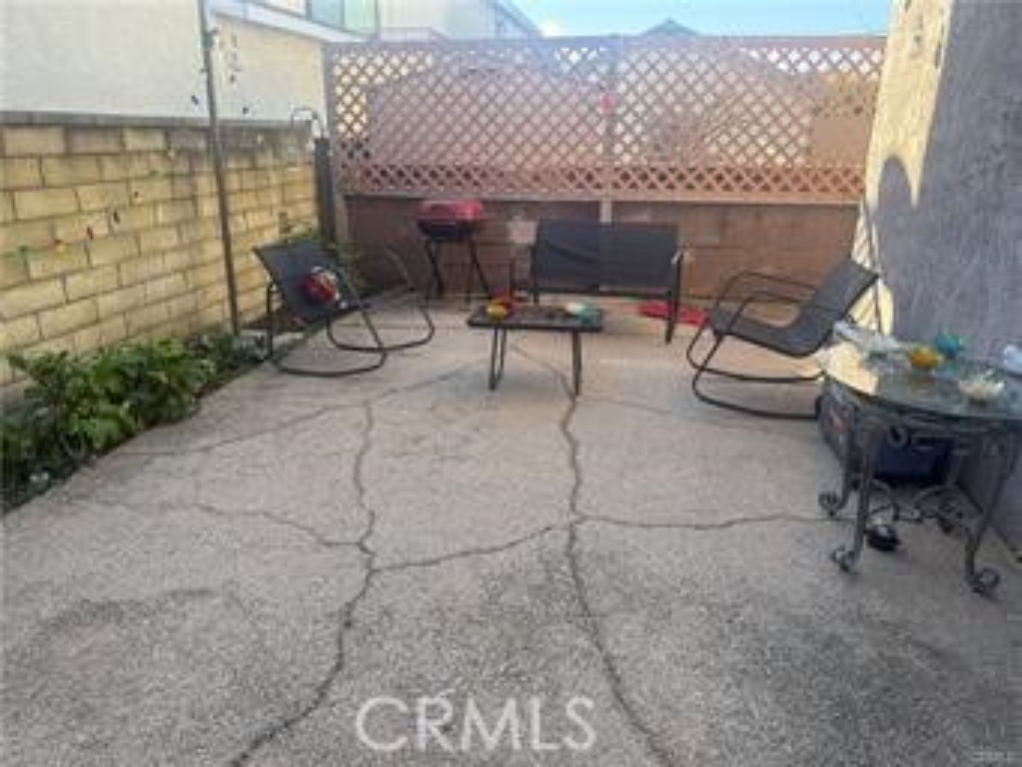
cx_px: 511
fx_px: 709
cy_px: 384
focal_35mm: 24
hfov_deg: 71.6
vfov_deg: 56.8
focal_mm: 6.76
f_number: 1.78
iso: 100
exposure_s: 1/627
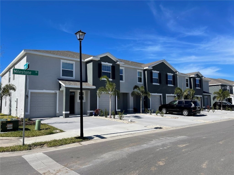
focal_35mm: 26
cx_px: 117
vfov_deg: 53.1
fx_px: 176
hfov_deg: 67.3
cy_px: 88
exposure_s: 1/4202
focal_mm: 5.1
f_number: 1.6
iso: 32
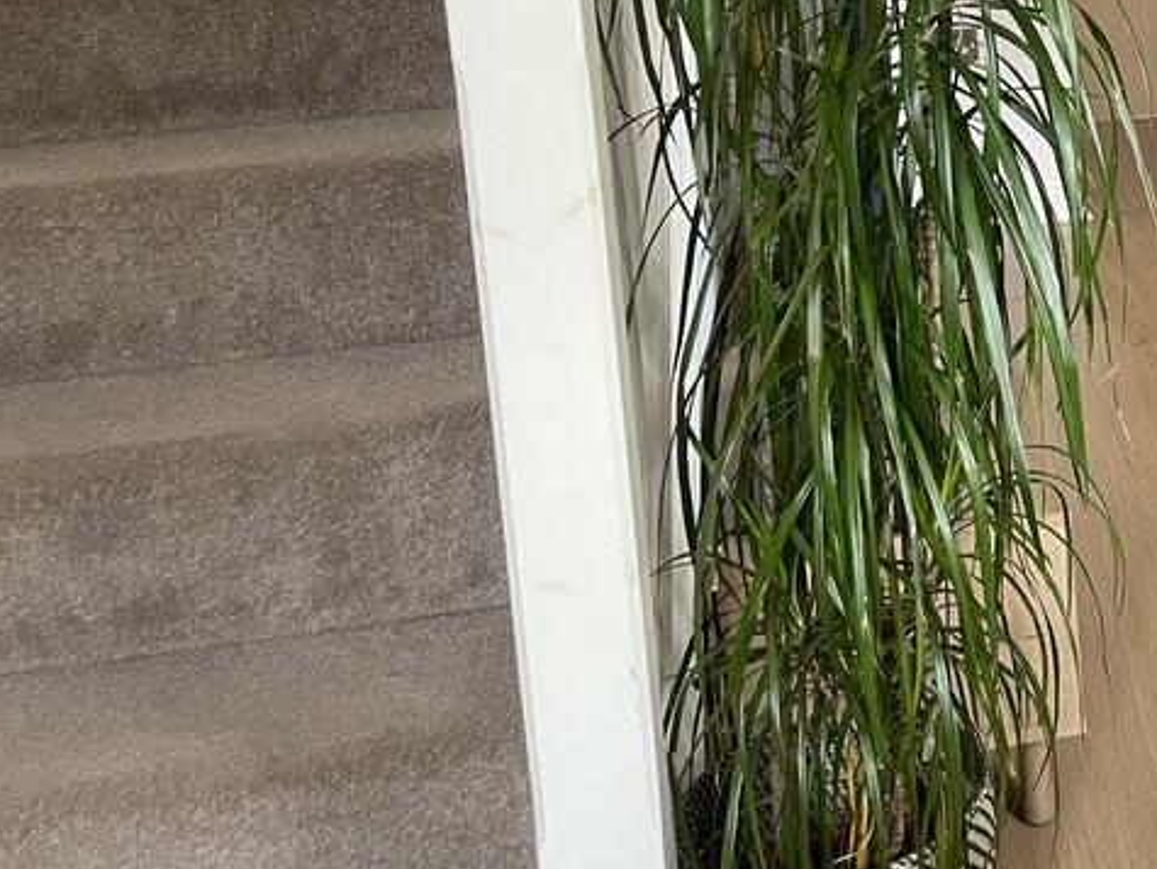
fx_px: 1873
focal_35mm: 56
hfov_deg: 31.6
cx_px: 1169
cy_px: -7
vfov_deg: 24.9
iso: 320
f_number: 1.6
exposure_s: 1/50
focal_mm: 4.2
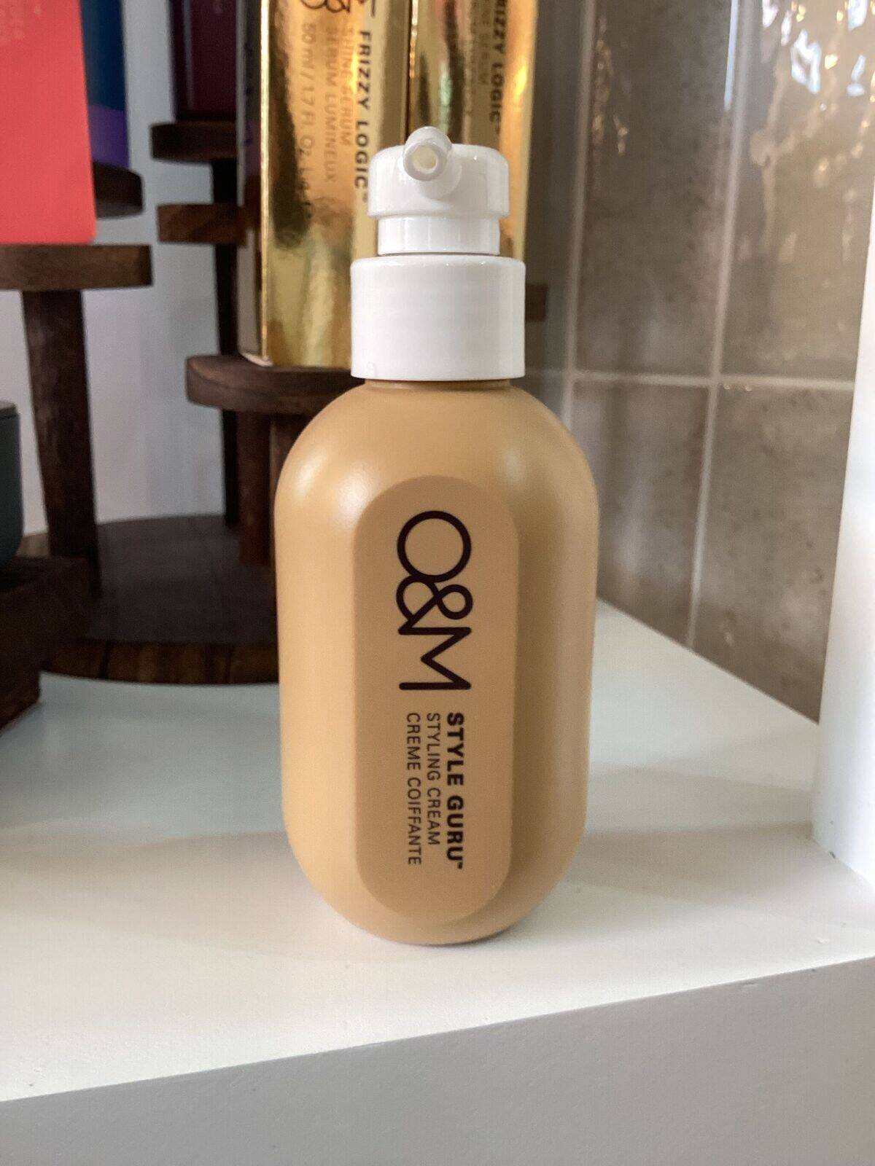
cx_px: 438
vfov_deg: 58.4
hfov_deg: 45.4
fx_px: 1045
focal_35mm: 31
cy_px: 583
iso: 80
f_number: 2.4
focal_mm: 3.3
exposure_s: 1/50
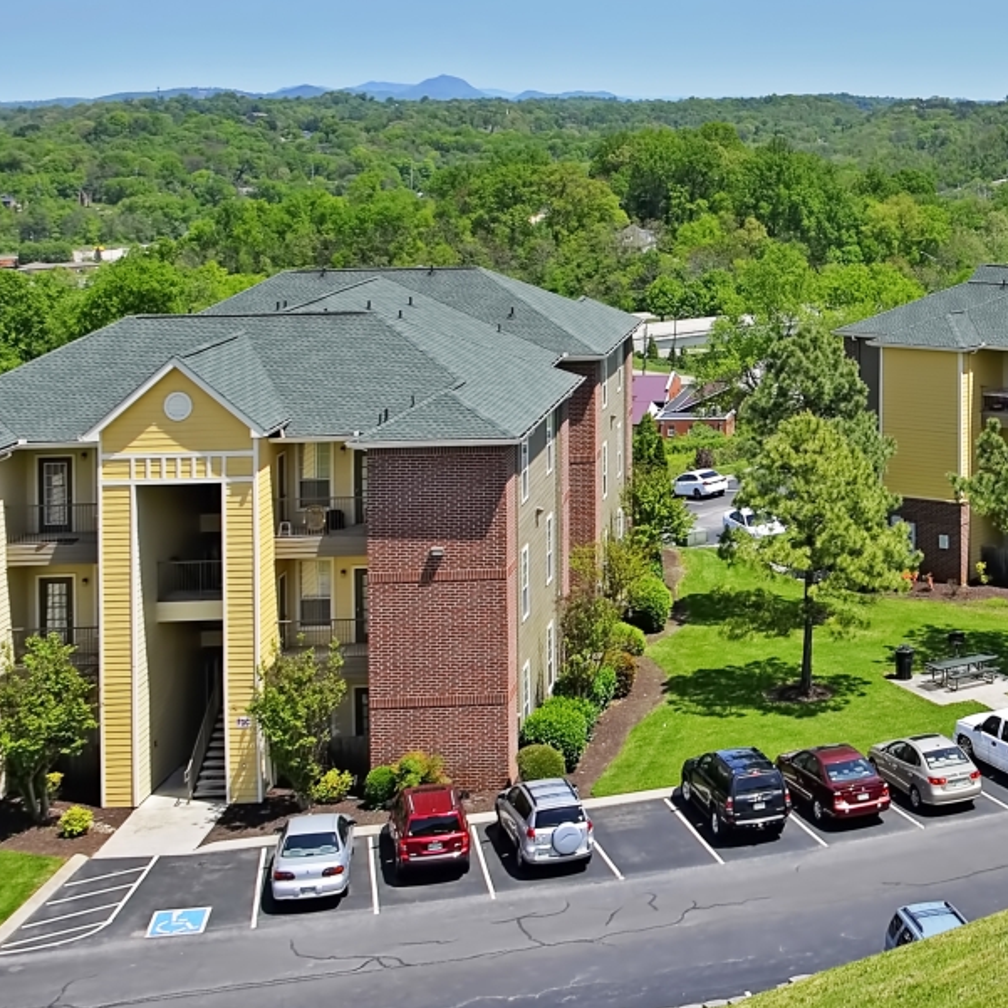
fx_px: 1878
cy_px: 342
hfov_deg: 28.6
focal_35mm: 57
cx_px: 947
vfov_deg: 29.8
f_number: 8
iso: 110
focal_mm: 22
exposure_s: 1/250
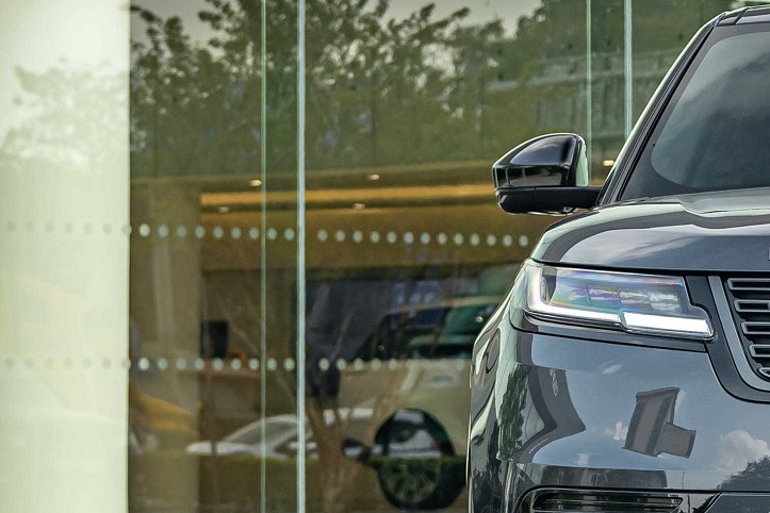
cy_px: 53
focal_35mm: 199
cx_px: 1034
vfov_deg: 6.9
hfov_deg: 10.1
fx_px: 4256
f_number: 5.6
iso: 250
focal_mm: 56
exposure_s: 1/125
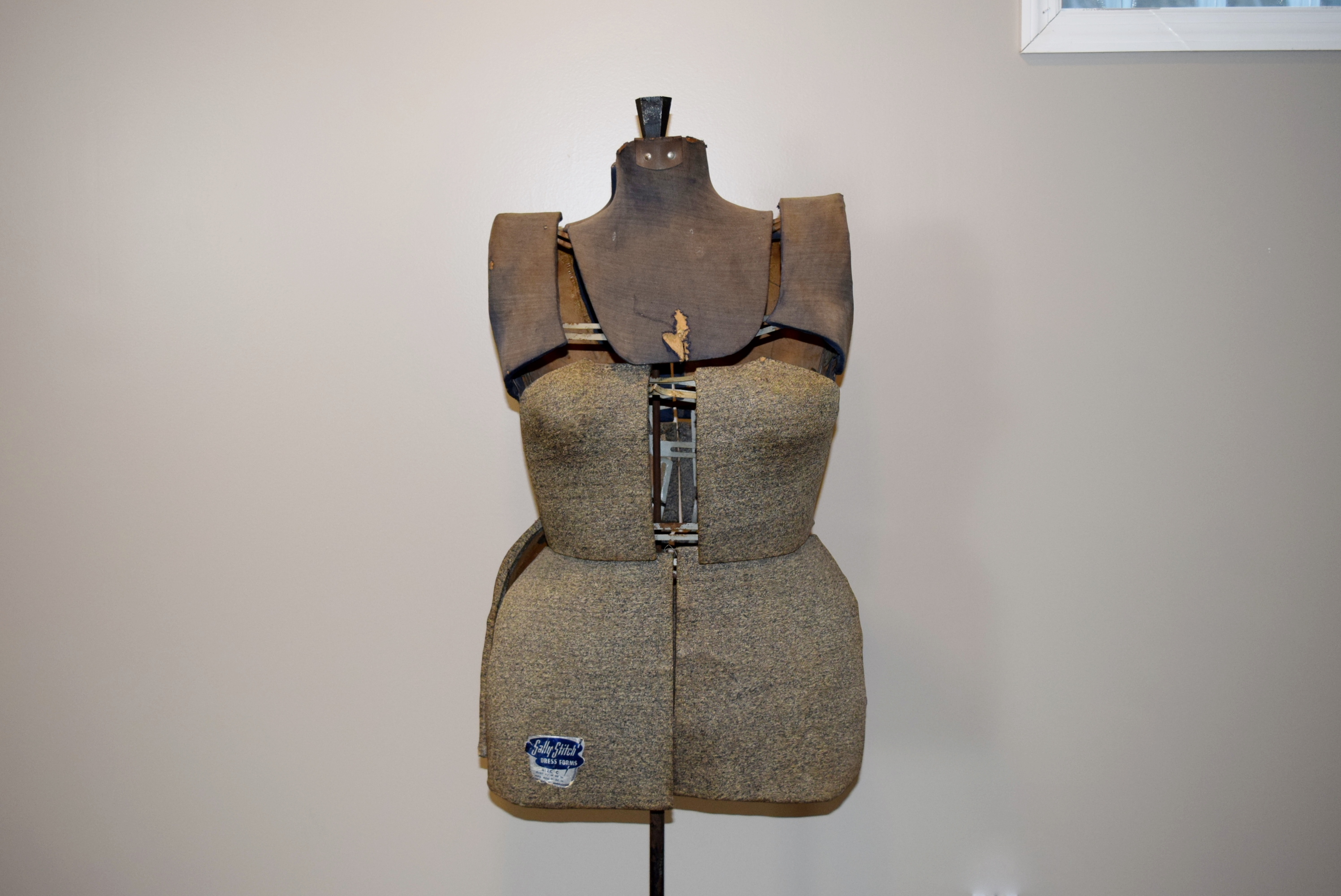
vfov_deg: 34.3
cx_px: 670
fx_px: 1454
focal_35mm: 39
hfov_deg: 49.5
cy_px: 448
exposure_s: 1/80
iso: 800
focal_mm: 26
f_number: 4.5
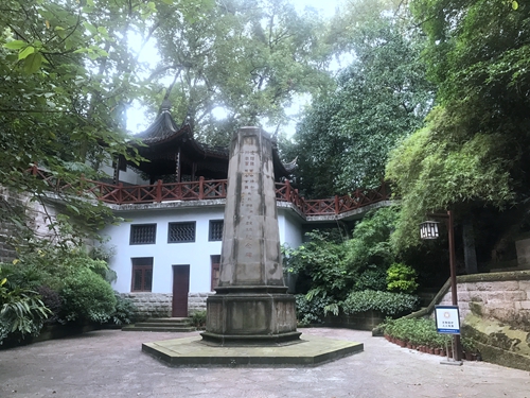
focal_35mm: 28
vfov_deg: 49.7
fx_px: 429
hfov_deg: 63.4
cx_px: 265
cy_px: 199
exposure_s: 1/33
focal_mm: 3.99
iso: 25
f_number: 1.8
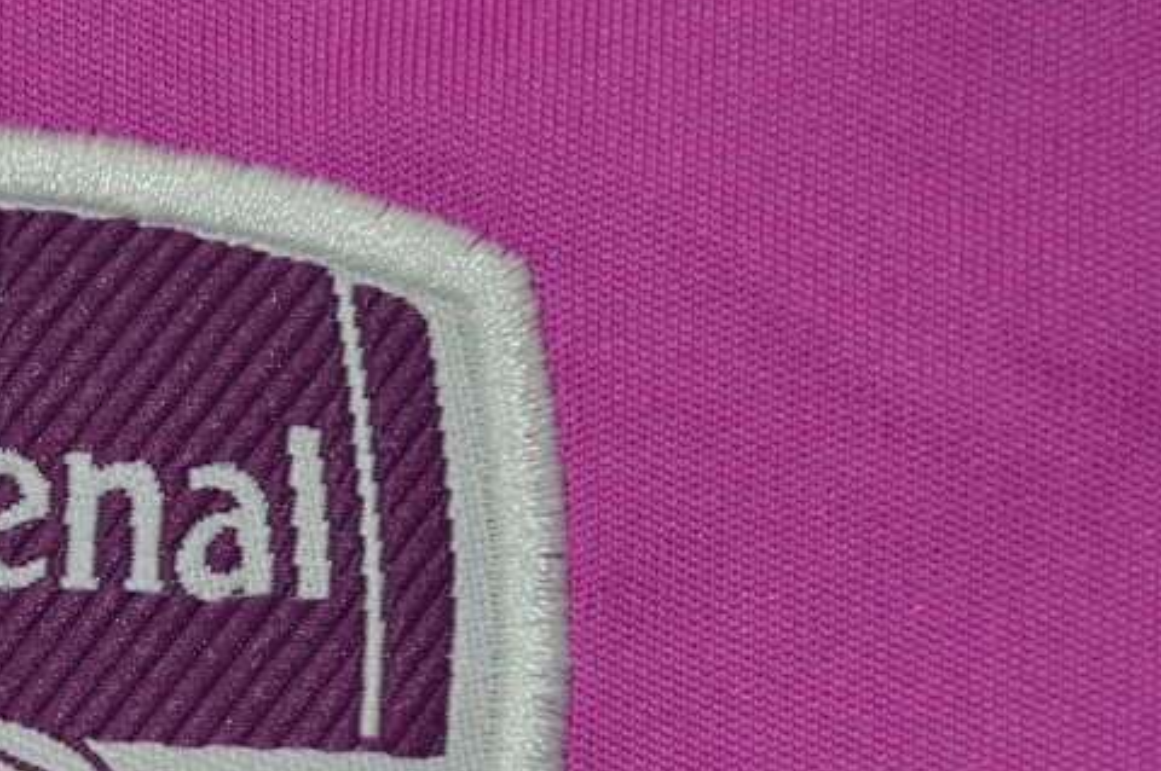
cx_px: -29
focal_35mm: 354
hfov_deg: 5.8
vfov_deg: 3.9
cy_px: 829
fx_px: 11409
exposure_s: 1/200
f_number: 11
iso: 400
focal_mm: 105
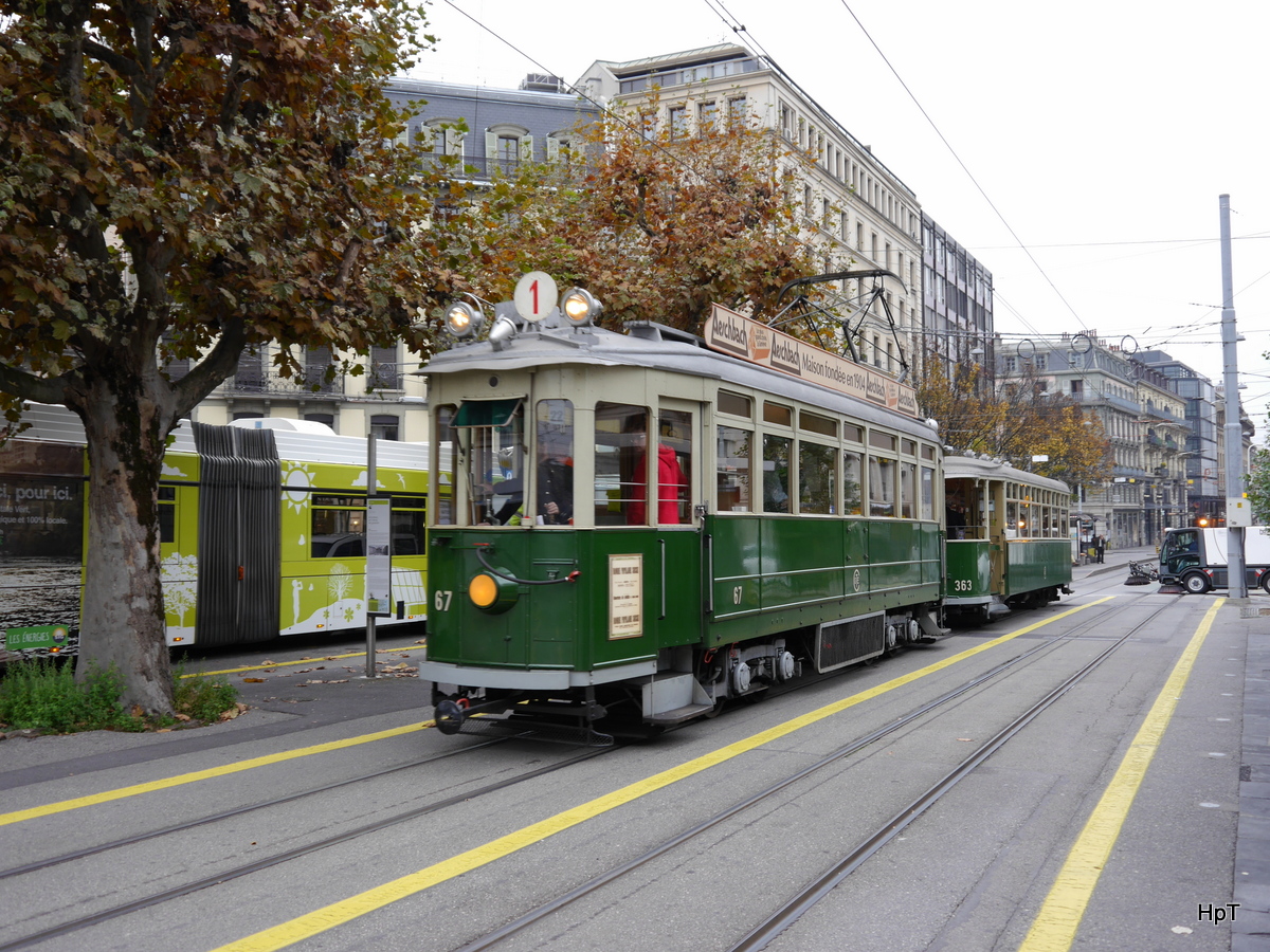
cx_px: 635
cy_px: 476
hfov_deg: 51.4
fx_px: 1321
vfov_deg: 39.7
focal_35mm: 36
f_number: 4
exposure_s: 1/100
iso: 160
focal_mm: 18
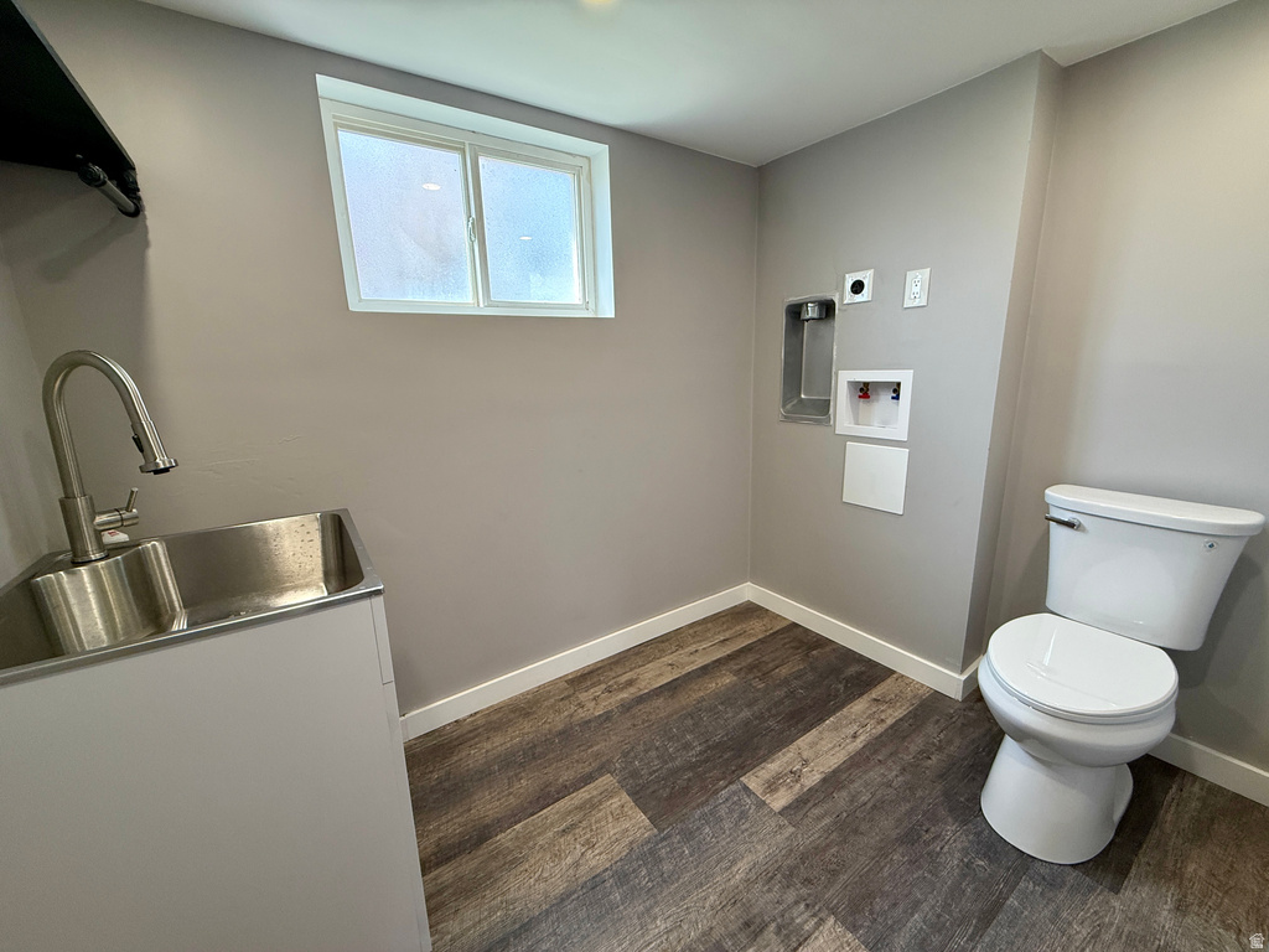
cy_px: 476
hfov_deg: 102.1
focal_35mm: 14
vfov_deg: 85.7
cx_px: 634
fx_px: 513
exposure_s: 1/120
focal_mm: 2.22
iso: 200
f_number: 2.2
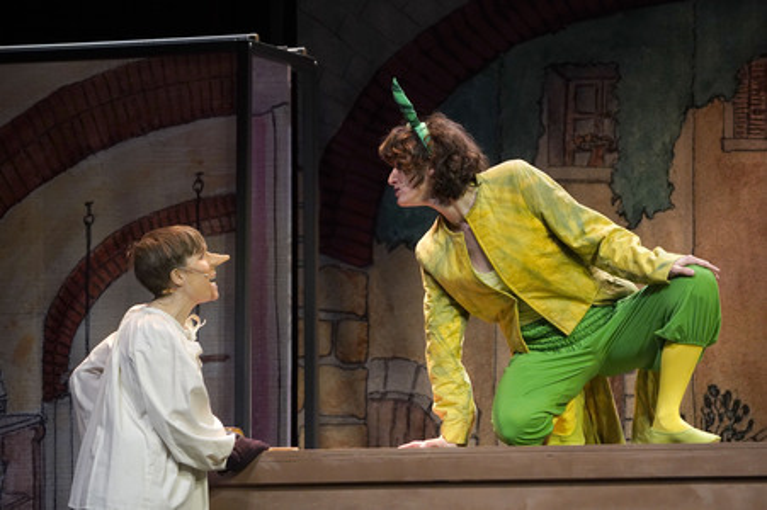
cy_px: 255
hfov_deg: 10.3
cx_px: 384
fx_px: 4258
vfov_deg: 6.9
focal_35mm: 200
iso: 3200
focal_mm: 200
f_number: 6.3
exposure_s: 1/400
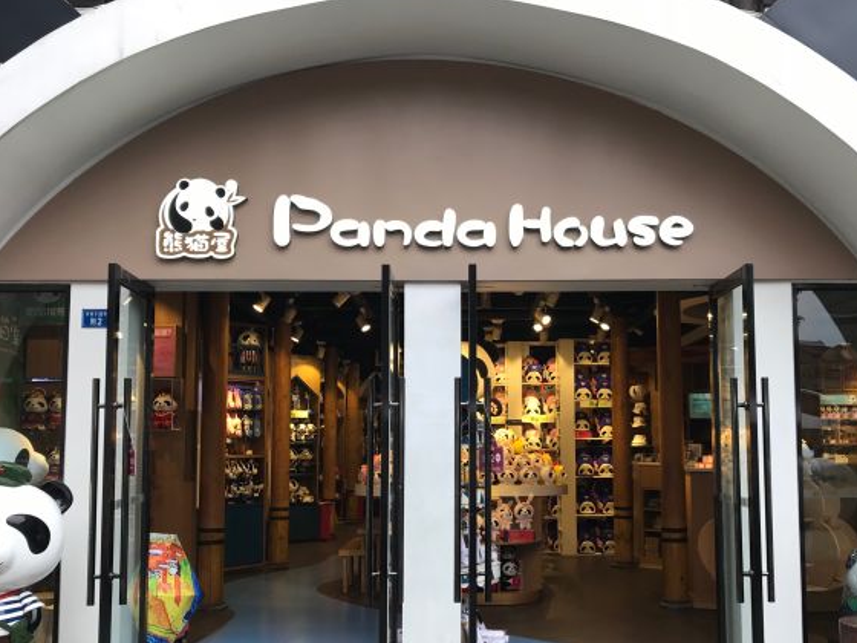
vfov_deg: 40.5
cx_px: 482
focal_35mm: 35
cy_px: 387
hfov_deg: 52.5
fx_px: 867
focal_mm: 3.99
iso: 25
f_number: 1.8
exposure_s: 1/100
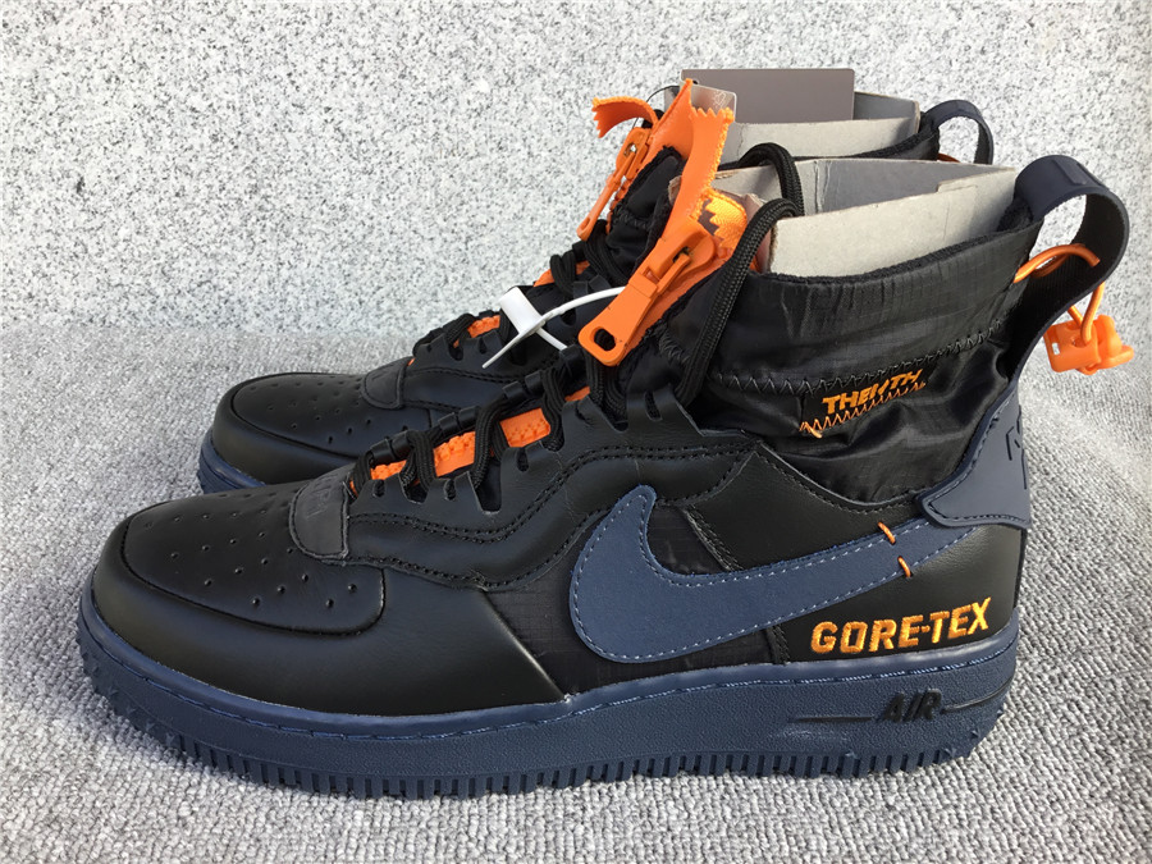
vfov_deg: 45.4
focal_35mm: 31
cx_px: 576
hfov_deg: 58.4
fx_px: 1032
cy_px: 432
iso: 25
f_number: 2.4
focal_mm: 3.3
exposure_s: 1/128
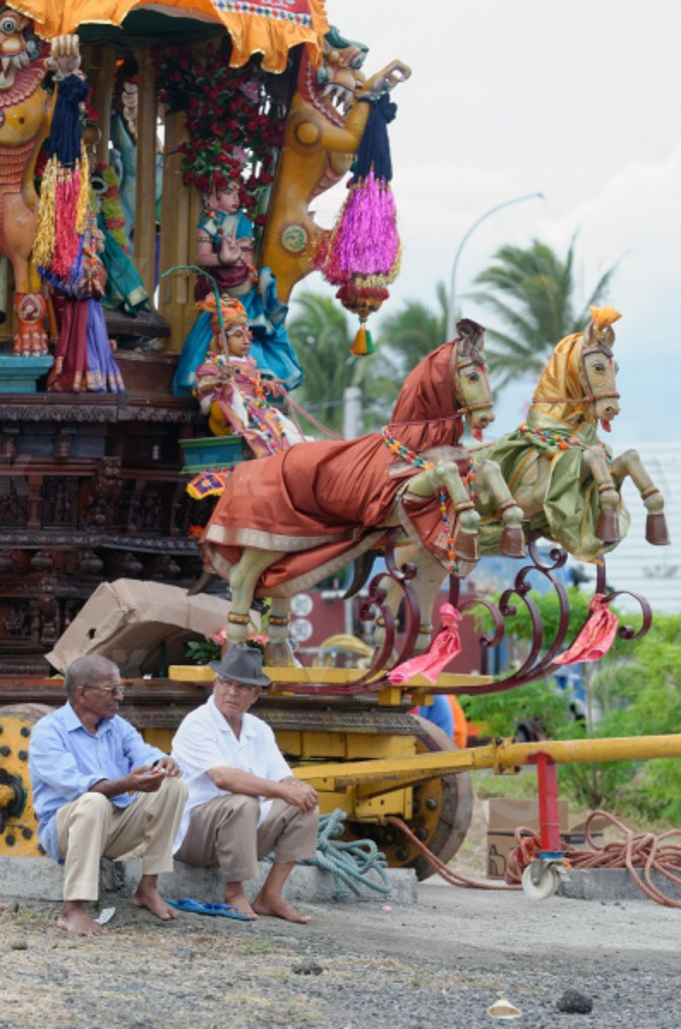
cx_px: 340
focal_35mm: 232
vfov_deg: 8.9
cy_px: 514
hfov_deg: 5.9
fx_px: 6631
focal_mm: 155
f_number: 5.6
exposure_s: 1/400
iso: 250
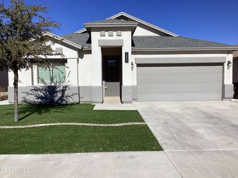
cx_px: 119
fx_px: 213
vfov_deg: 45.4
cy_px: 89
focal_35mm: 31
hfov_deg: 58.4
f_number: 2.4
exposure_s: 1/2915
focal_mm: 3.3
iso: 25
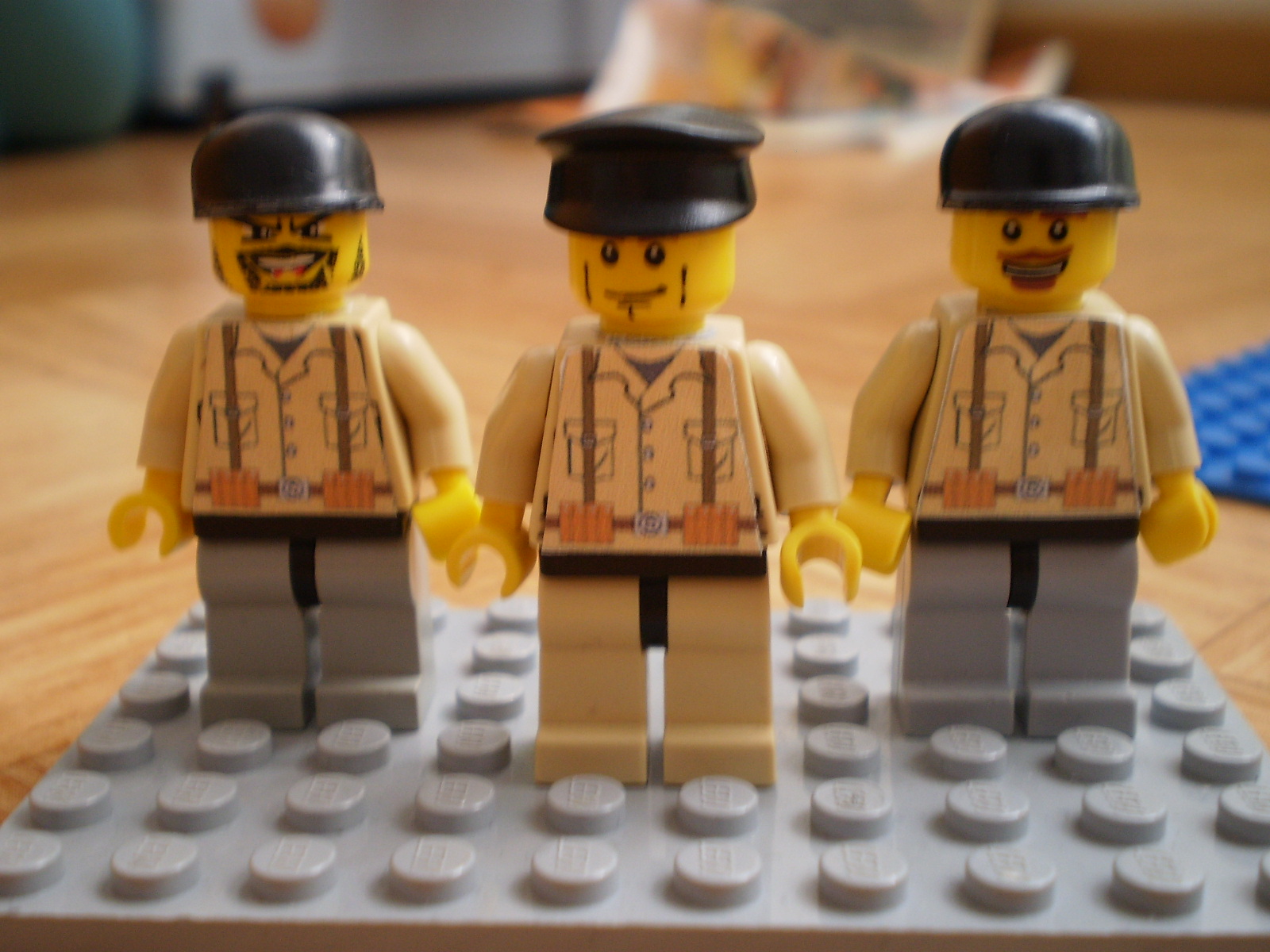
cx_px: 635
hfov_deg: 44.8
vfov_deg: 34.3
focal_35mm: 42
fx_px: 1541
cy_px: 476
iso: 125
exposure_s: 1/10
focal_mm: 7.4
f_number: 3.5
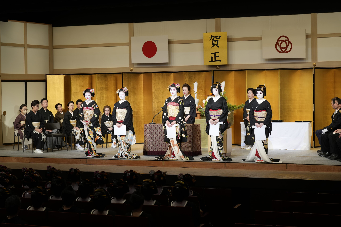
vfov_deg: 19.5
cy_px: 114
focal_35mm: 70
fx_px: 663
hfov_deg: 28.8
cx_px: 170
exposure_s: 1/125
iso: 250
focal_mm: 70
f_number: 4.5
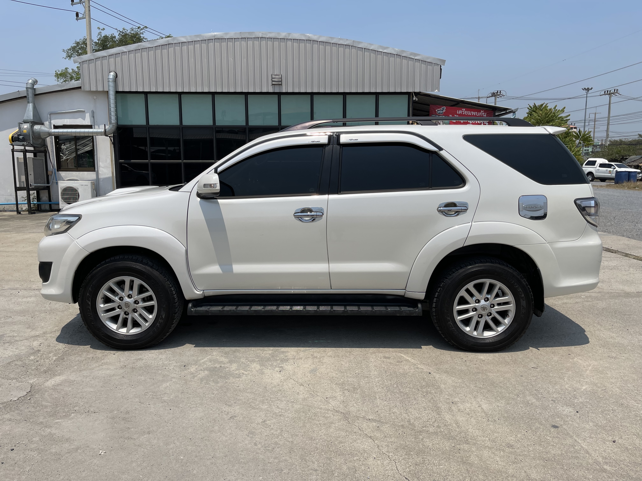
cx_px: 321
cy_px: 240
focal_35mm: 26
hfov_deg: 67.3
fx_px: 482
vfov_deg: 53.1
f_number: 1.6
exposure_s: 1/7937
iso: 32
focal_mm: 5.1
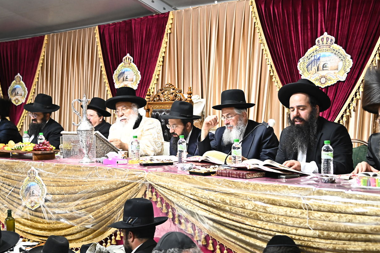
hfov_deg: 34.5
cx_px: 189
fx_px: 612
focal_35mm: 58
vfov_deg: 23.3
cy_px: 118
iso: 3200
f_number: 5
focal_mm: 50
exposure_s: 1/250
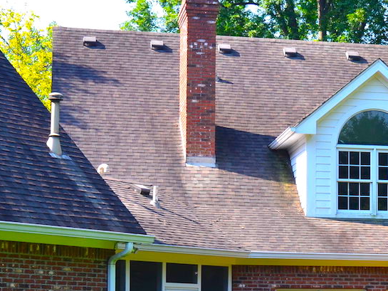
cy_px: 243
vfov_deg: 12.8
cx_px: 382
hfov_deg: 16.8
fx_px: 1289
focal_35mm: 115
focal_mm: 34
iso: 400
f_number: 10
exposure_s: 1/250
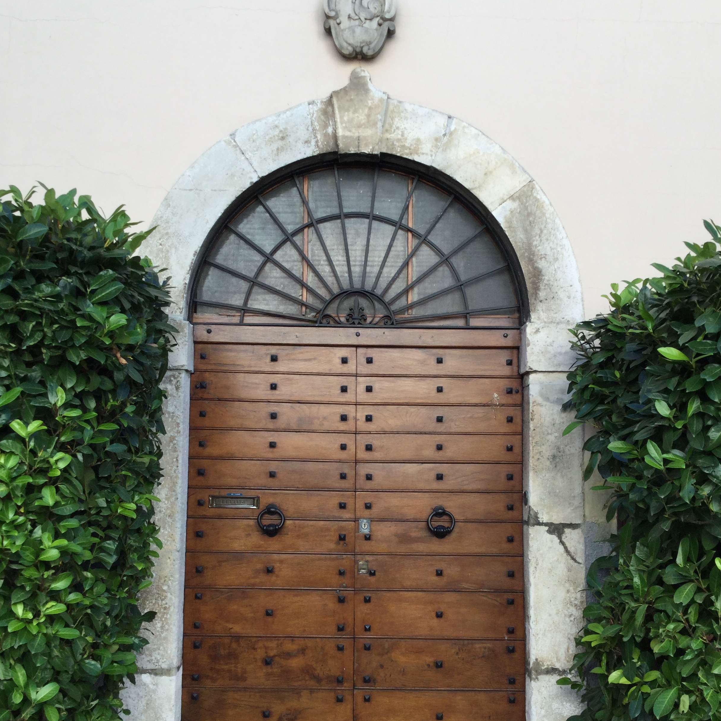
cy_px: 423
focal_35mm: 37
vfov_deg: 44.7
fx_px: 872
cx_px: 364
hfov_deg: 44.9
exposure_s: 1/286
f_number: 2.4
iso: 25
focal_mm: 3.3
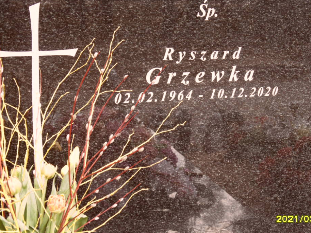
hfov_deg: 34.3
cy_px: 115
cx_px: 173
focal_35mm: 56
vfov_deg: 26.1
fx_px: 503
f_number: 3.8
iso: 100
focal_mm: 8.2
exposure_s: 1/125
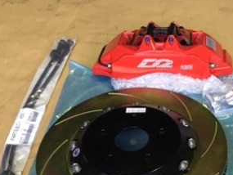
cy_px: 174
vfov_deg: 22.1
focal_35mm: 64
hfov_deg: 28.9
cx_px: 215
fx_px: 431
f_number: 2.2
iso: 200
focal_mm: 4.15
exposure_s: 1/30
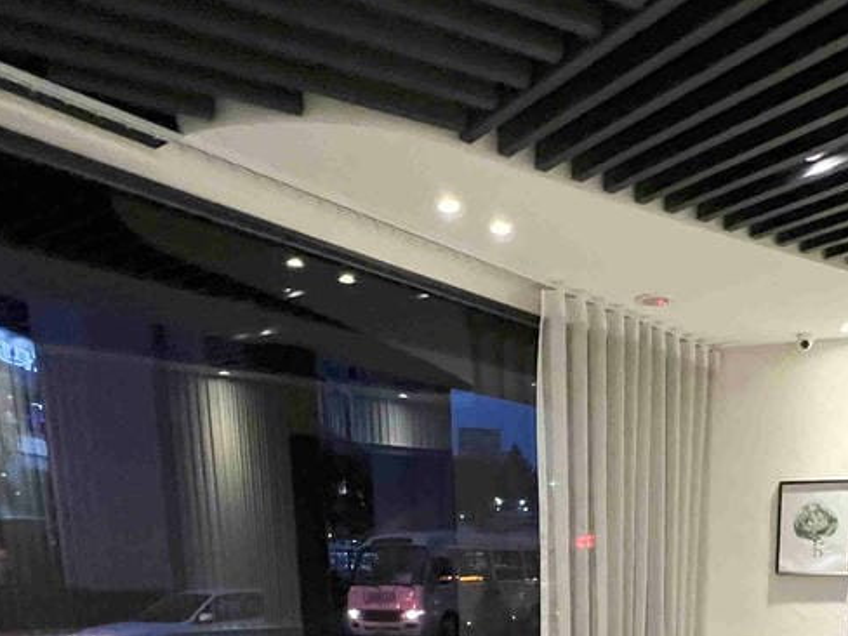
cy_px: 737
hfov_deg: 55.2
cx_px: 587
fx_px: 784
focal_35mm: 32
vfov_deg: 35.9
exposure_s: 1/60
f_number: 1.8
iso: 640
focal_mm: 1.57
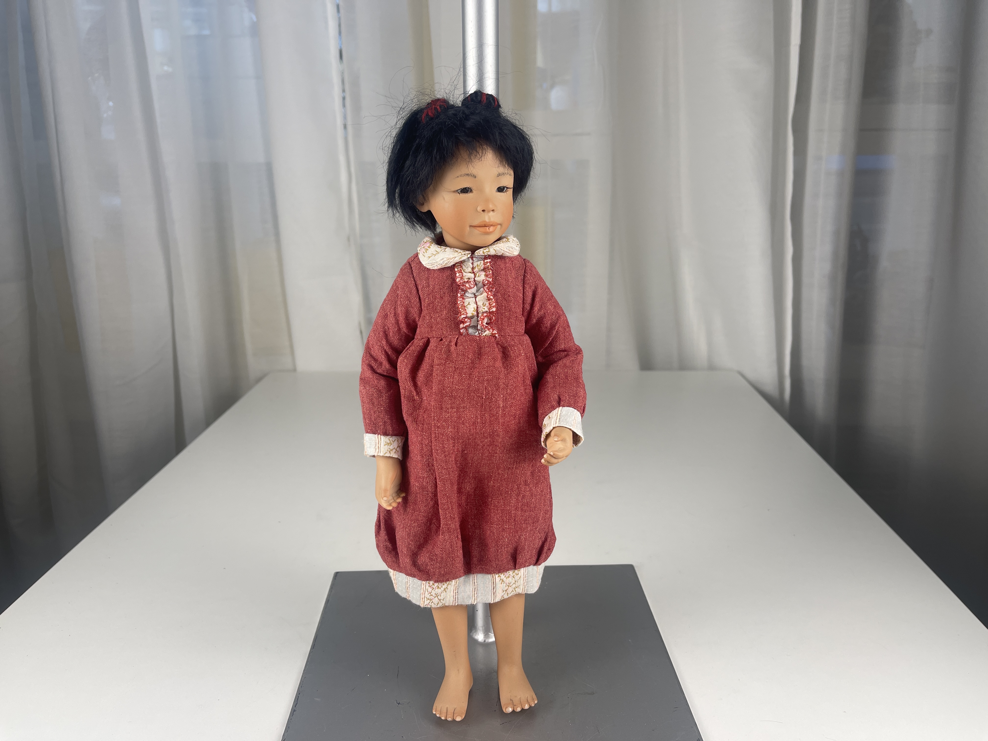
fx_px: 714
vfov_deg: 54.9
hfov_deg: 69.4
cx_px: 494
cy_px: 370
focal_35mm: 25
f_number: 1.6
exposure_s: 1/100
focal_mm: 5.1
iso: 32
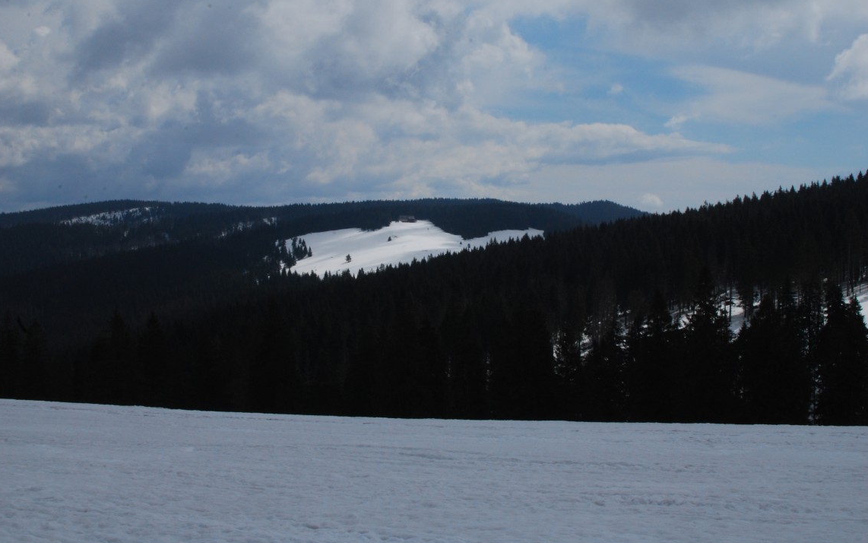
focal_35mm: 55
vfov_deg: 23.8
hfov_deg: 37.2
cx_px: 432
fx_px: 1290
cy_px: 257
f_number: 22
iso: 400
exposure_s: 1/400
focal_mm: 35
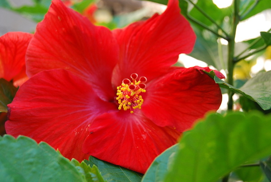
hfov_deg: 33.4
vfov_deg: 22.7
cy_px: 91
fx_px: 452
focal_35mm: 60
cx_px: 136
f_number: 8
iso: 400
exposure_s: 1/100
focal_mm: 40
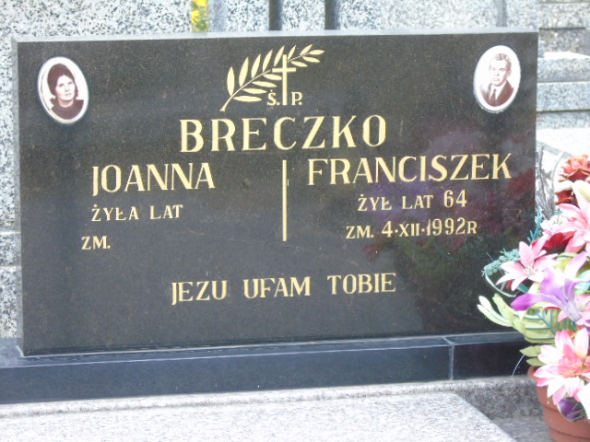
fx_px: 2420
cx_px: 295
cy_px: 221
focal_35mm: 142
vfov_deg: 10.4
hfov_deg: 13.9
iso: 400
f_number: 4.7
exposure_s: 1/100
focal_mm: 25
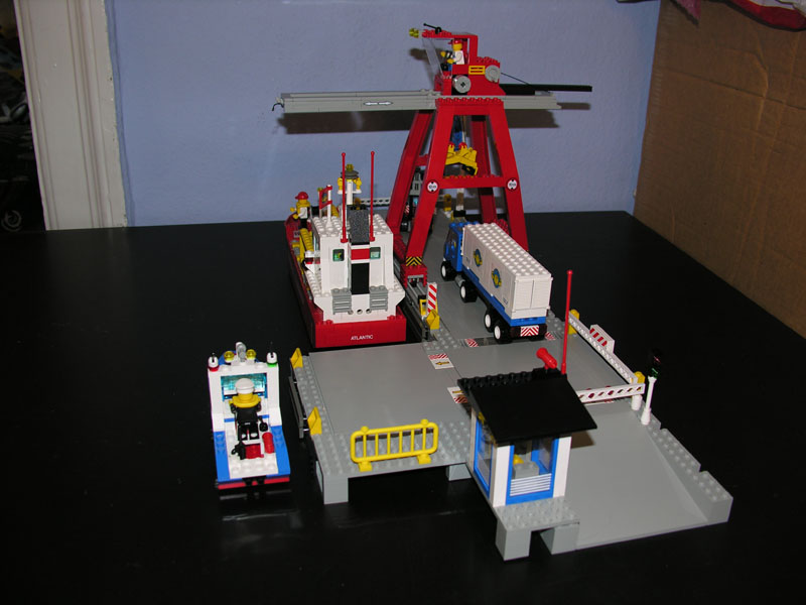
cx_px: 403
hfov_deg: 52.6
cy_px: 302
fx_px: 815
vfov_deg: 40.7
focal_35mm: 35
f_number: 2.8
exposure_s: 1/60.1
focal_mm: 8.9
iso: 50
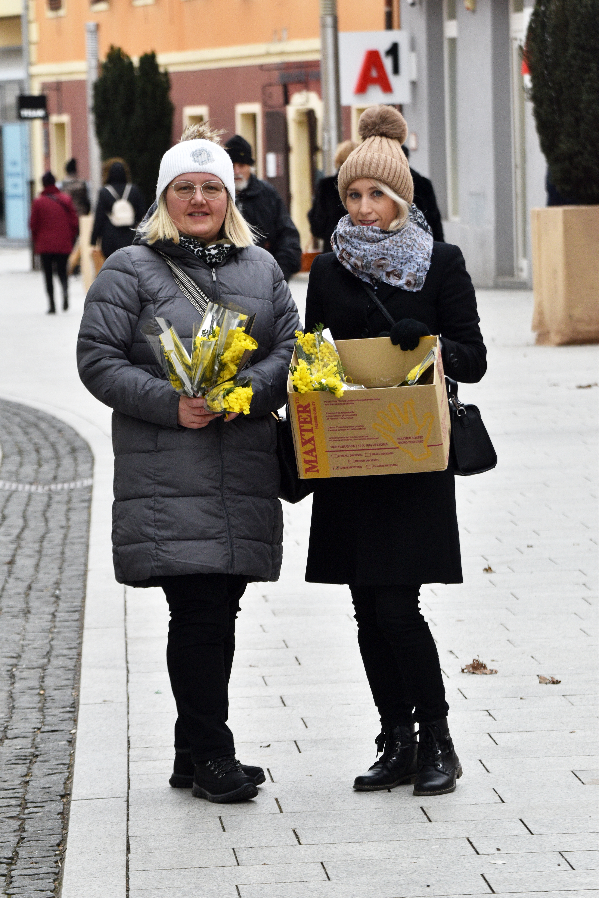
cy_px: 449
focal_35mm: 195
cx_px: 300
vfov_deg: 10.5
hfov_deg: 7.0
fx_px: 4866
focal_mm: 130
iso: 640
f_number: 6.3
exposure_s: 1/250
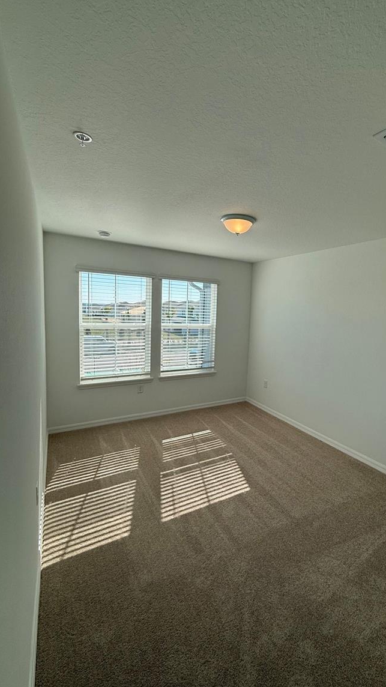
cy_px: 338
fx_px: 291
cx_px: 249
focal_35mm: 16
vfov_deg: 99.4
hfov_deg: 65.7
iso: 64
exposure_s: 1/686
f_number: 2.2
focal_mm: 2.22
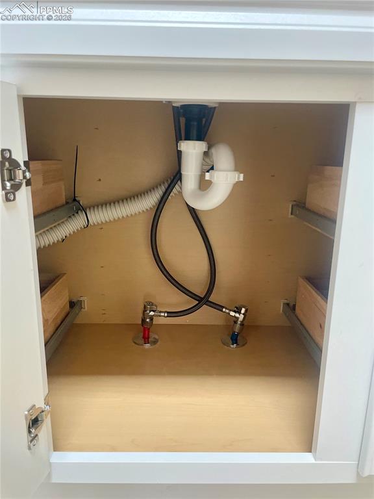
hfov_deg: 53.1
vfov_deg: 67.3
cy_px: 250
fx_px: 375
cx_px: 187
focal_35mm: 26
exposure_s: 1/40
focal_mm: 4.2
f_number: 1.6
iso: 400
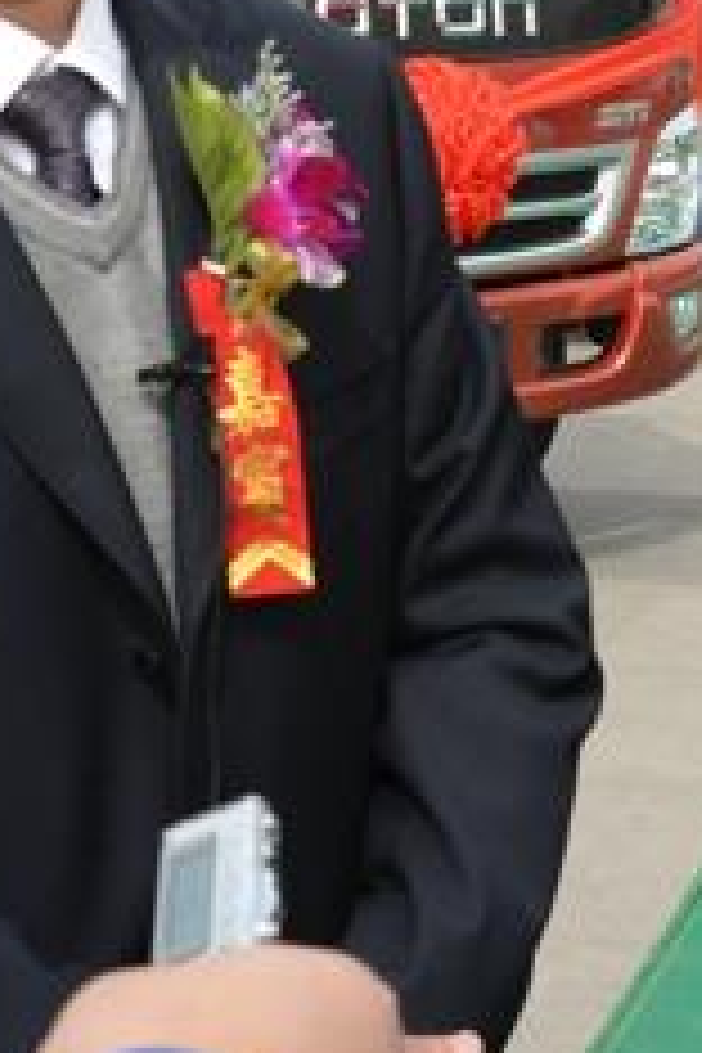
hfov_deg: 14.9
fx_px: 2691
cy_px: -101
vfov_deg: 21.1
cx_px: 369
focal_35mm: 92
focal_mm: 18
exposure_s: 1/250
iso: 110
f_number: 8
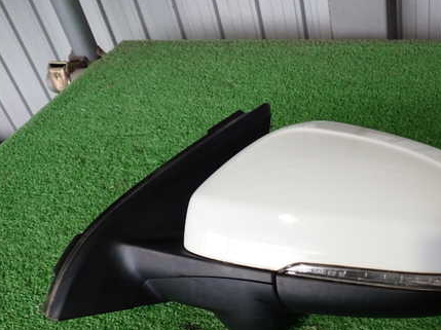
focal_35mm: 42
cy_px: 205
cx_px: 283
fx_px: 535
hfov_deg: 44.4
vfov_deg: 34.1
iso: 200
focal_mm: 5.4
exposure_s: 1/60
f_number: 2.3
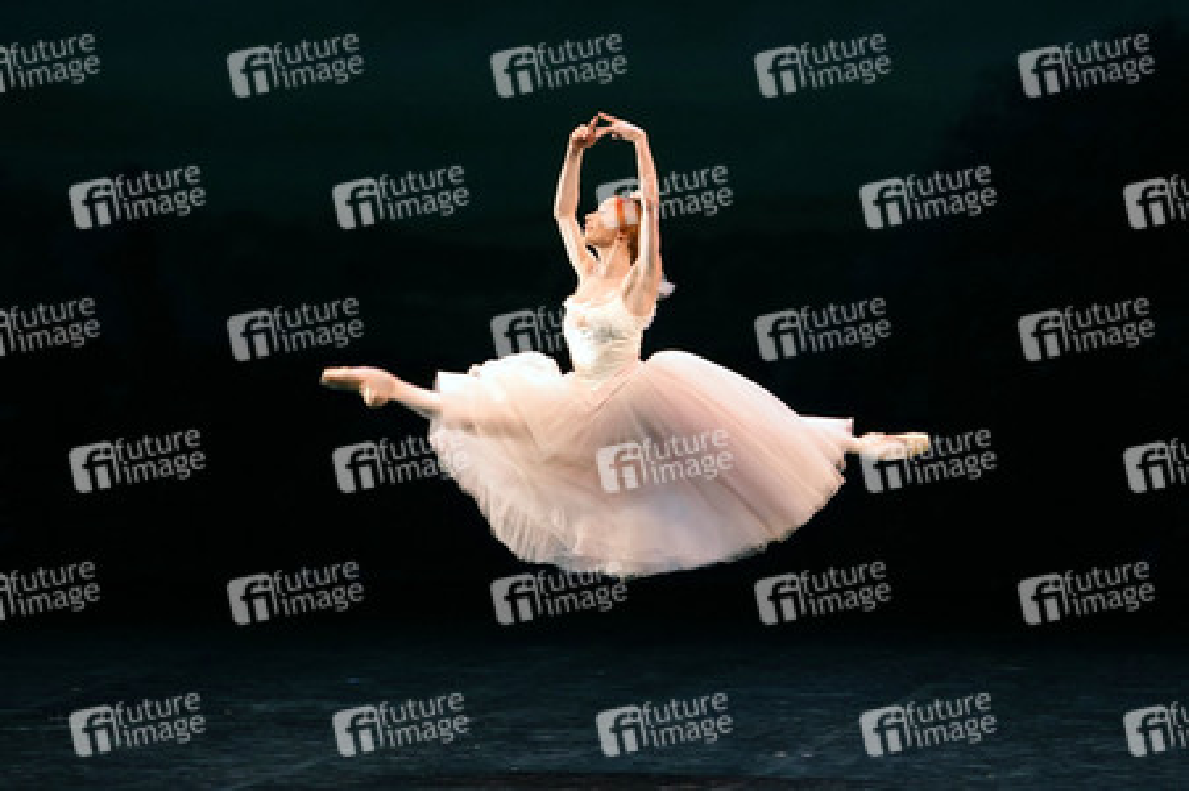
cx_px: 594
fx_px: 6601
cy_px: 396
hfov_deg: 10.3
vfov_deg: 6.9
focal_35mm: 200
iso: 6400
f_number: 6.3
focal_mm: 200
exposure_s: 1/250
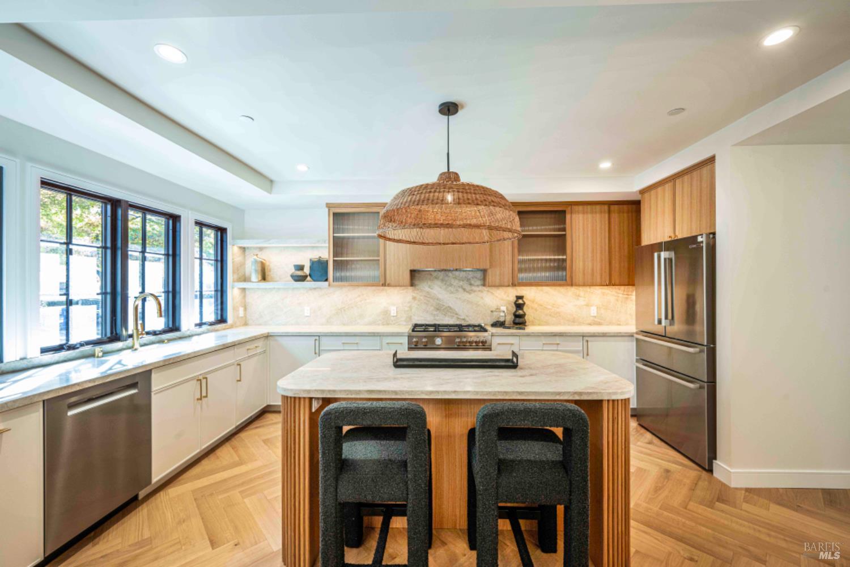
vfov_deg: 81.2
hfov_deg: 104.3
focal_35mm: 14
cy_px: 284
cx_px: 425
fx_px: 331
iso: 400
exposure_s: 1/6
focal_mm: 14
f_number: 9
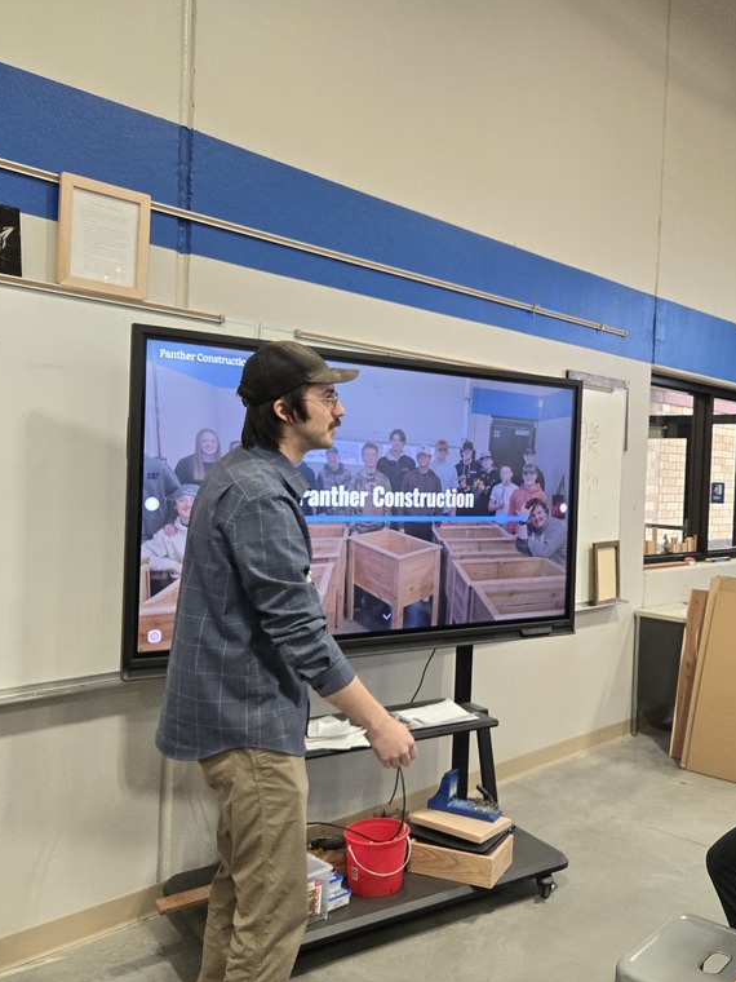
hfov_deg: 44.5
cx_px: 518
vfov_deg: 58.4
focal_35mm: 31
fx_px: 879
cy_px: 490
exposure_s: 1/120
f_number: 1.8
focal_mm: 5.4
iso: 200
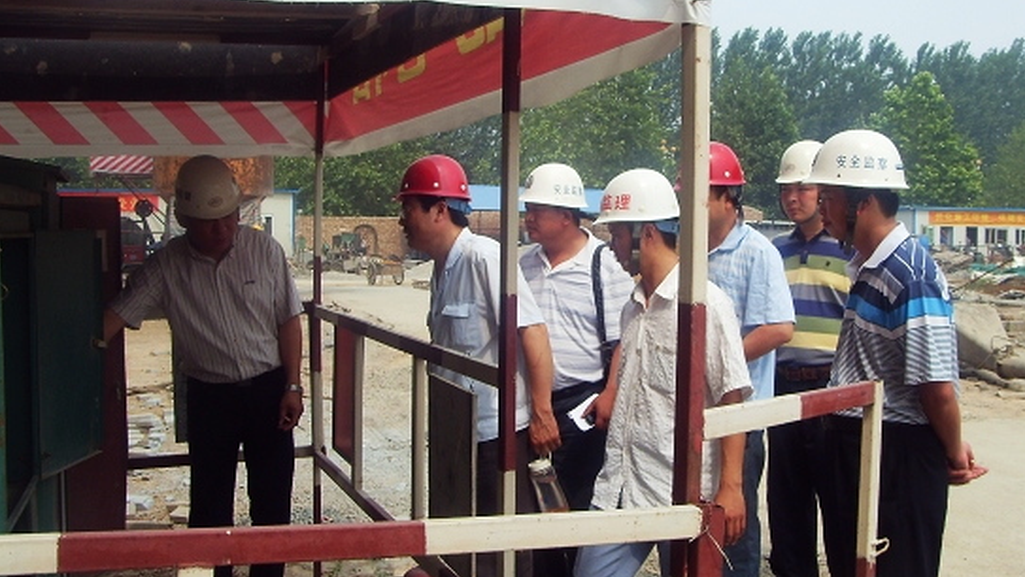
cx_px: 512
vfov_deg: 27.7
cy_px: 260
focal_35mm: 43
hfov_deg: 47.3
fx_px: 1169
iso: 80
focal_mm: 6.6
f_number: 6.2
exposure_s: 1/250
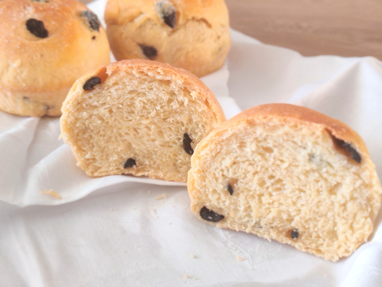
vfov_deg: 27.0
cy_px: 144
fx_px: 596
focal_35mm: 54
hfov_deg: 35.5
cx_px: 191
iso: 640
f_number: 2.8
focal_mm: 5.52
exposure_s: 1/33
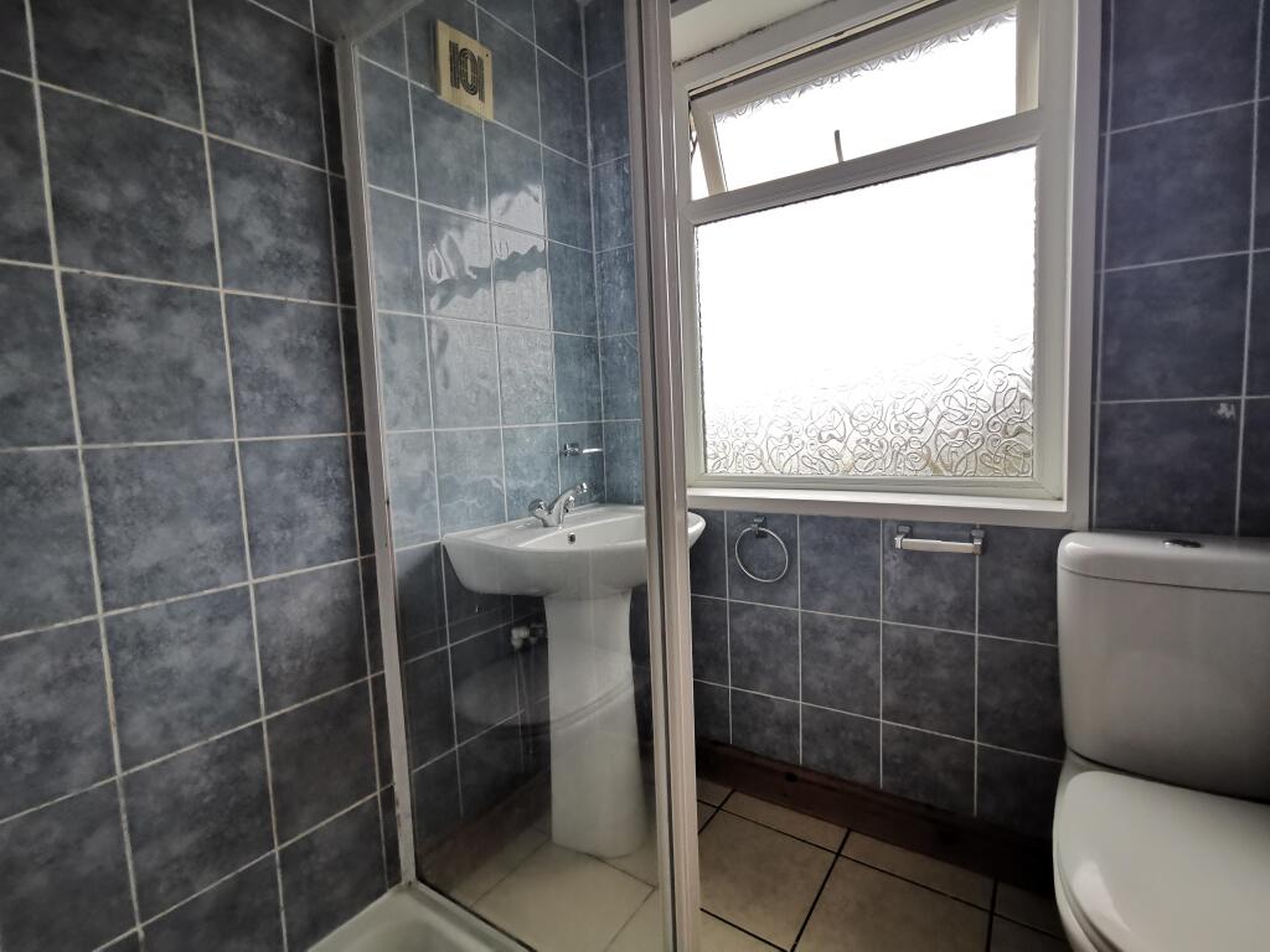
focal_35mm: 17
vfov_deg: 74.7
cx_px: 635
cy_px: 476
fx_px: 624
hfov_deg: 91.0
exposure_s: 1/33.3
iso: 400
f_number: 2.2
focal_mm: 2.26
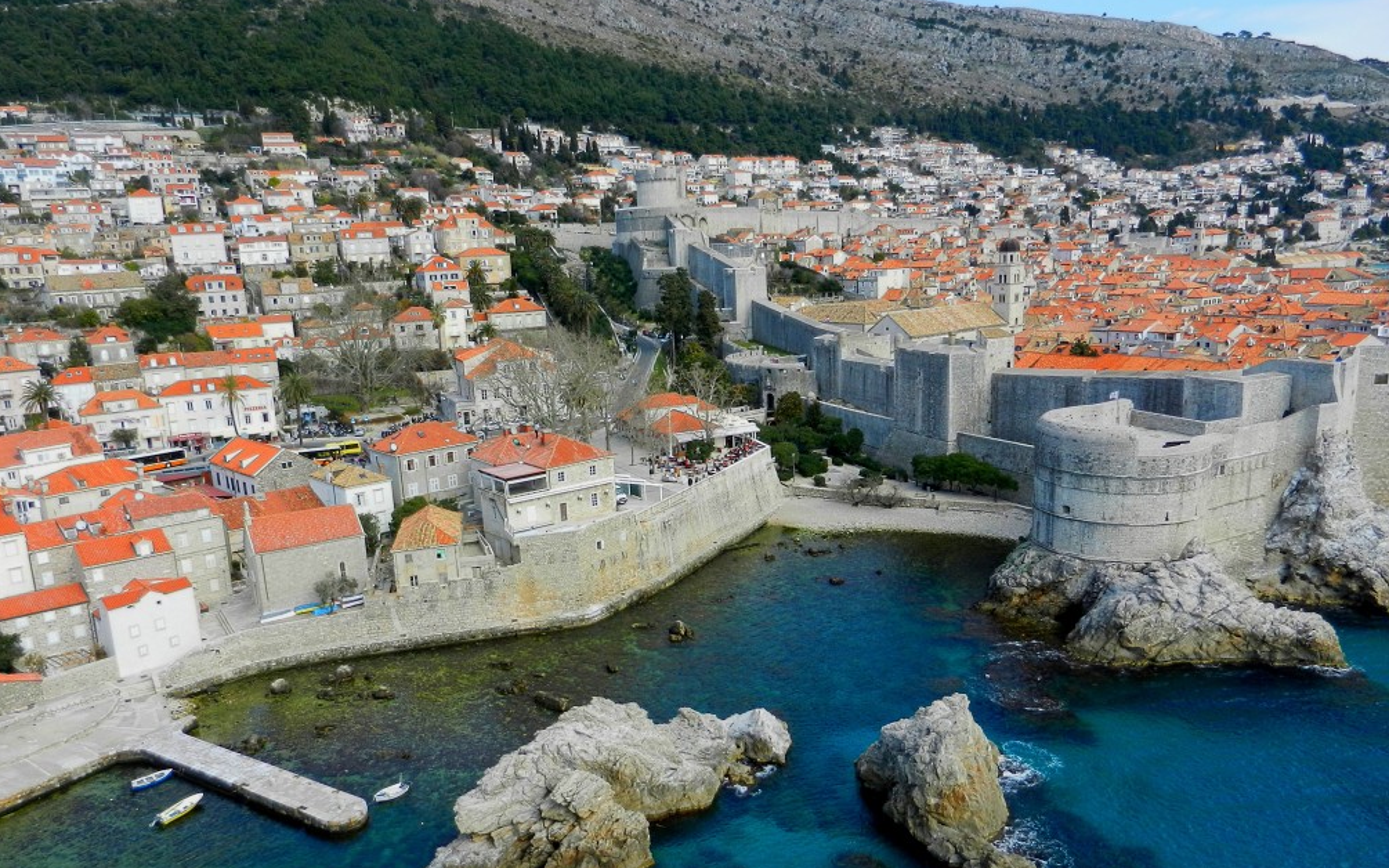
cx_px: 683
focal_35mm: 27
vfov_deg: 45.9
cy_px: 489
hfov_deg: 68.4
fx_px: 1022
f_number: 3.5
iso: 160
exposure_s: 1/1000
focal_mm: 4.5
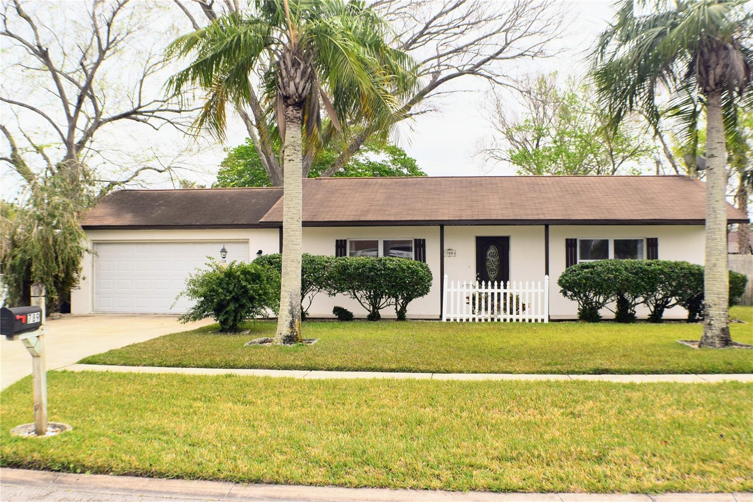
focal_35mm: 51
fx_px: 1066
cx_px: 376
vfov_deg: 26.5
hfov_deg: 38.9
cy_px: 251
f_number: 11
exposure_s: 1/500
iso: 400
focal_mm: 34
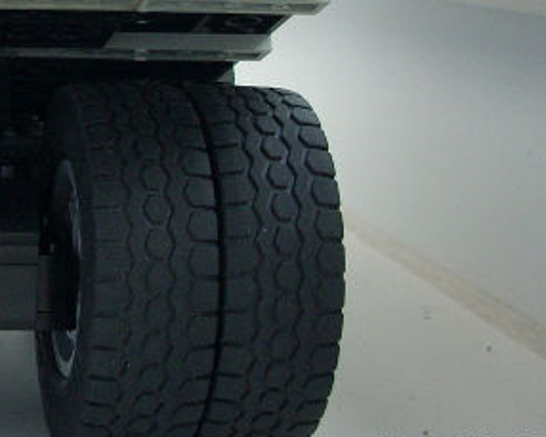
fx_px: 1633
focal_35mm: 101
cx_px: -84
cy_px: 8
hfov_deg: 18.2
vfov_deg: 15.0
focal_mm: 6.2
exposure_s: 1/30
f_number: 2.8
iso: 124
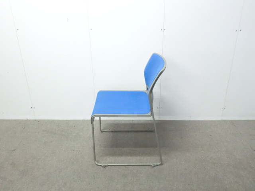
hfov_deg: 56.8
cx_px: 128
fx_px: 236
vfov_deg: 44.2
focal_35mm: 32
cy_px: 96
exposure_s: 1/40
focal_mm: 5.8
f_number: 3.5
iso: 800
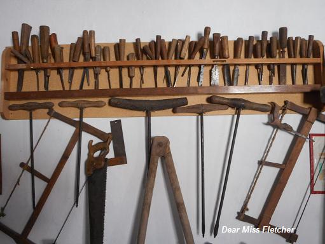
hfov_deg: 53.9
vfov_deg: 41.8
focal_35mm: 34
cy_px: 122
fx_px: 319
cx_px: 162
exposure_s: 1/30
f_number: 4.2
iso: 250
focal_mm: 6
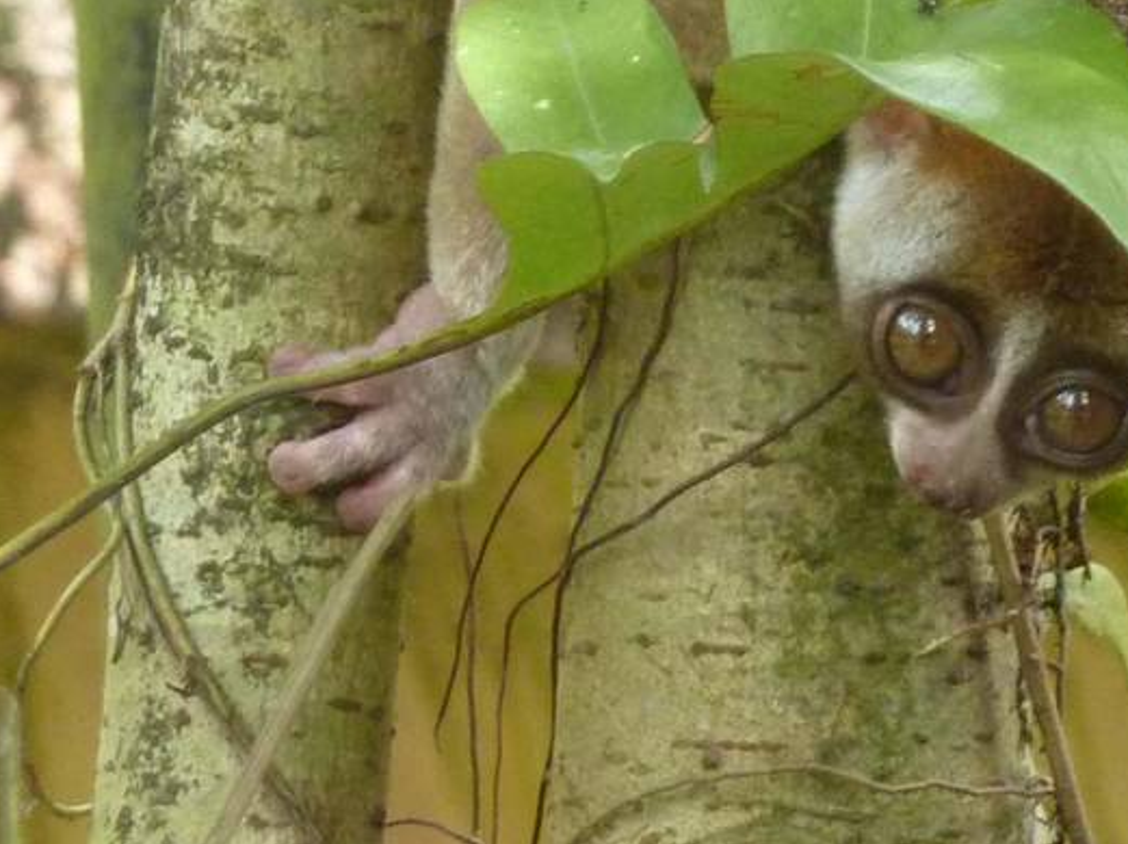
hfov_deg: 2.2
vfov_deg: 1.6
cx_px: 1057
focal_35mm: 922
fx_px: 30024
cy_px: 117
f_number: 4.9
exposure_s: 1/125
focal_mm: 49.2
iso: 320
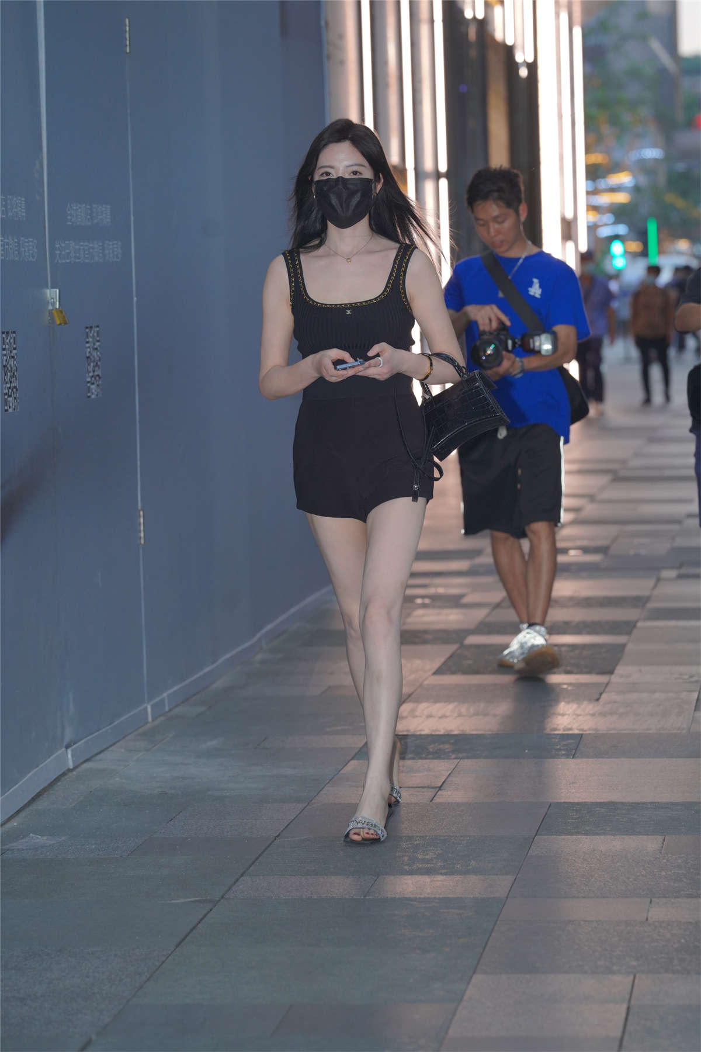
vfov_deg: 15.2
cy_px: 526
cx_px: 350
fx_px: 3943
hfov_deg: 10.2
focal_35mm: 135
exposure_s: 1/200
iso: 640
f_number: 5
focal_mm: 135
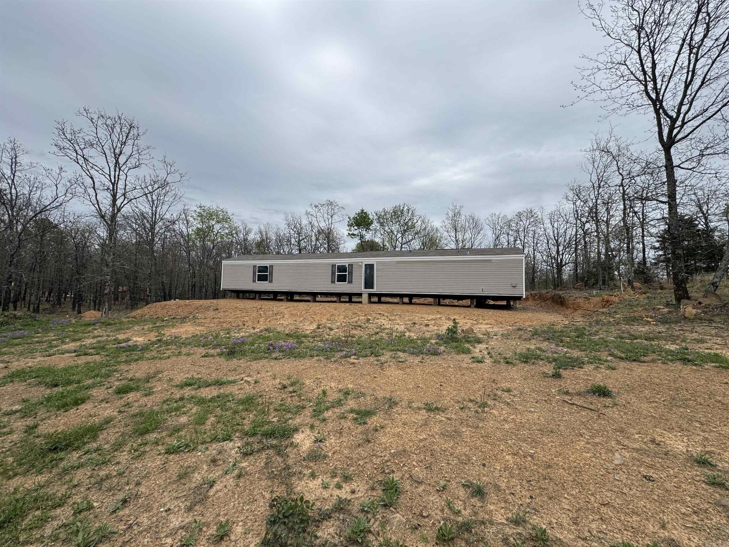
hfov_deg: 102.1
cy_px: 274
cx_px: 364
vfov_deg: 85.7
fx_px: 295
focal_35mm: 14
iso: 50
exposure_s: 1/1506
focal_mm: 2.22
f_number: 2.2
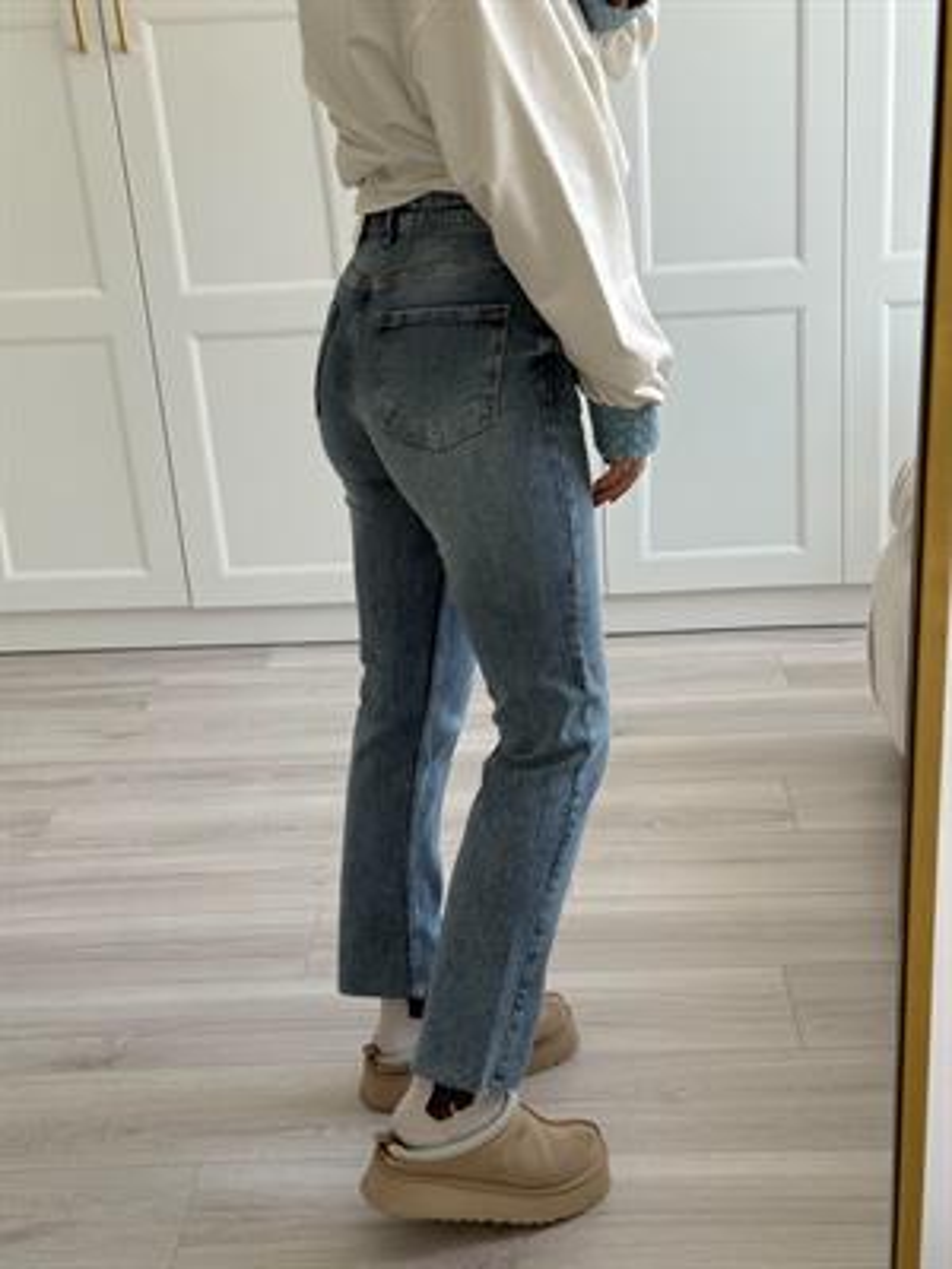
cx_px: 476
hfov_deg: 30.3
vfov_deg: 39.7
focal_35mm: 48
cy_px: 634
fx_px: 1760
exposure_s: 1/88
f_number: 1.78
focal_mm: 6.76
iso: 100
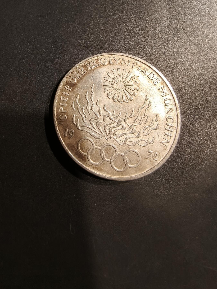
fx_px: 192
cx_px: 108
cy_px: 144
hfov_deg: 58.9
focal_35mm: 23
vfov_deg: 73.9
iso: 100
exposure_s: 1/100
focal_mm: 2.32
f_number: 2
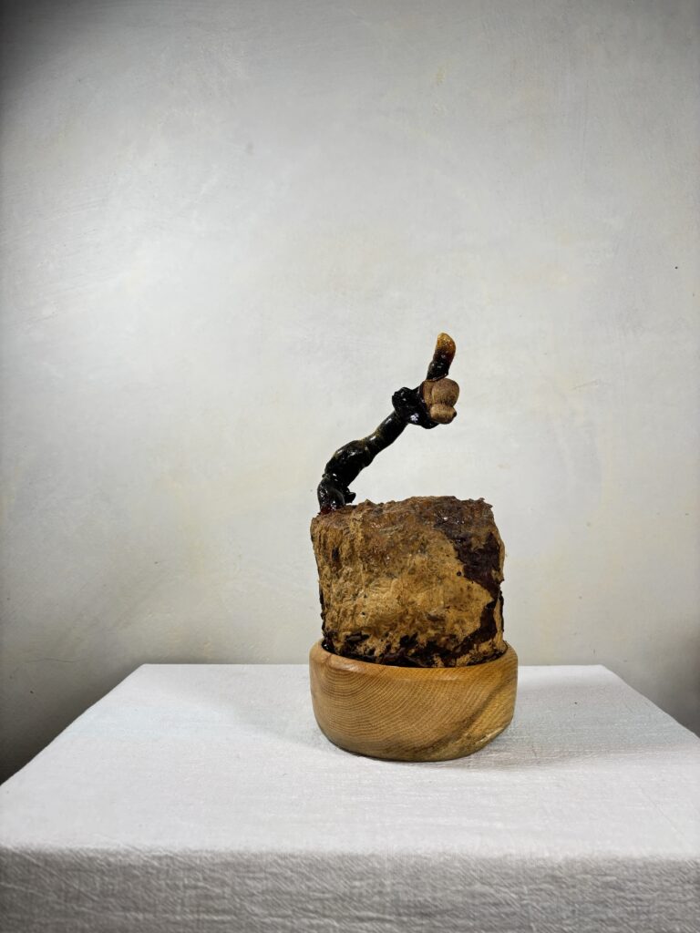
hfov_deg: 53.1
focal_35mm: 26
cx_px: 350
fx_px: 701
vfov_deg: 67.3
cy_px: 466
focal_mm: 5.96
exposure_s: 1/60
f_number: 1.6
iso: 80
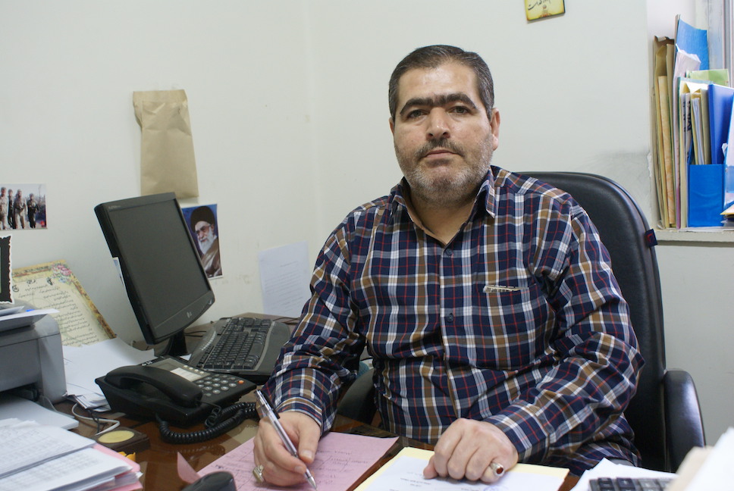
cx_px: 367
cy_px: 246
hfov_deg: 49.5
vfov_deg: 34.3
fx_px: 796
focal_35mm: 39
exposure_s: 1/20
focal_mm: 26
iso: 400
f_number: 4.5
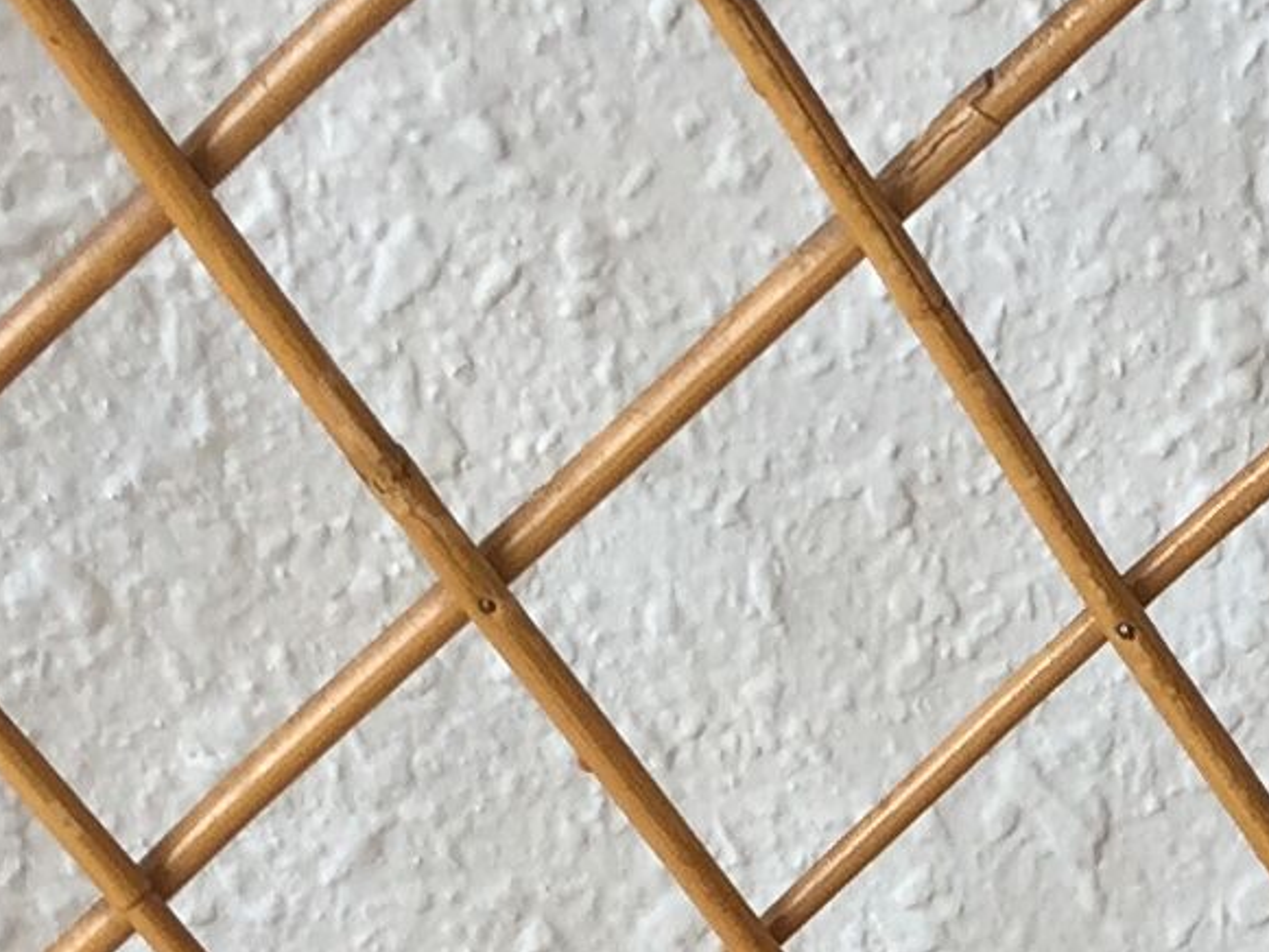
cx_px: 1944
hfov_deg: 11.6
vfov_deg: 8.4
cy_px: 2162
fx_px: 5977
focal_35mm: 163
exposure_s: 1/139
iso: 32
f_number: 2.2
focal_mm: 4.15
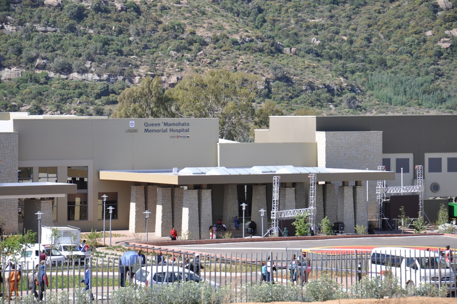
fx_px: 1997
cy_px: 152
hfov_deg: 13.1
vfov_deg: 8.7
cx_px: 228
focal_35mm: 158
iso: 200
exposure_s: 1/320
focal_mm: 105
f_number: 9
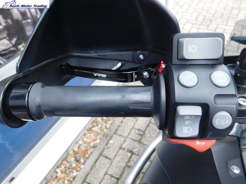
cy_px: 92
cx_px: 123
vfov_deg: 49.7
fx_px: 199
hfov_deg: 63.4
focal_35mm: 28
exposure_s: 1/40
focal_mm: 4.9
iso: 125
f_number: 3.2
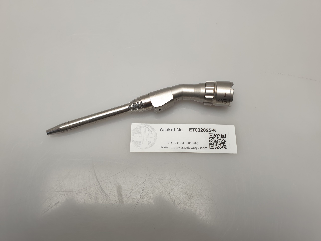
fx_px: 241
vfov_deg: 53.1
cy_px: 120
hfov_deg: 67.3
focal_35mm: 26
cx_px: 160
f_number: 2.4
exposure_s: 1/50
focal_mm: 4.3
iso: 50
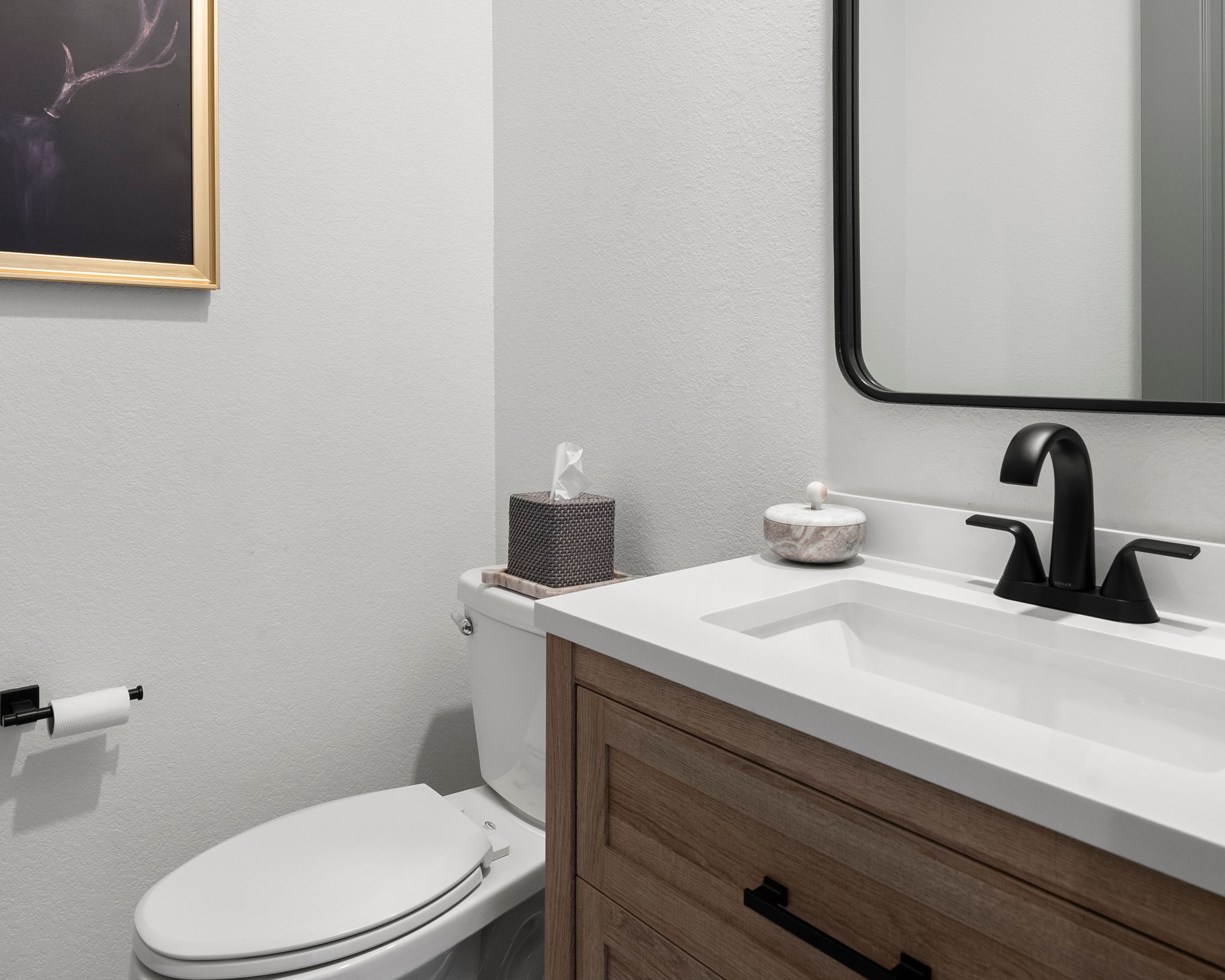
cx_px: 622
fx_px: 870
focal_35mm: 24
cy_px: 369
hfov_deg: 70.3
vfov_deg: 58.1
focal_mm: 17
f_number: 8
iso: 640
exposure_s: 1/4
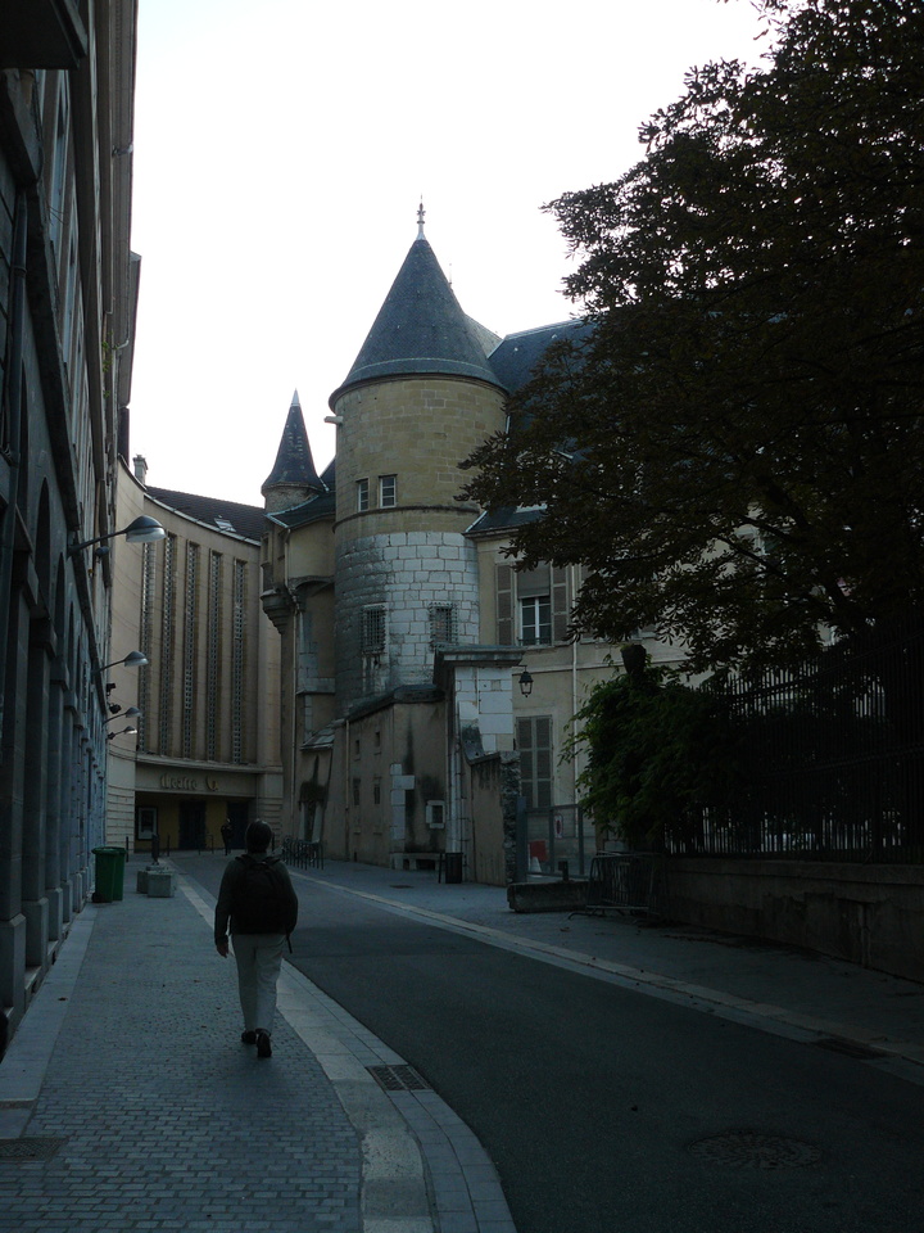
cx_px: 462
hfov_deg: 39.7
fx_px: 1281
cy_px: 616
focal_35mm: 36
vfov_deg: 51.4
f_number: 3.2
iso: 100
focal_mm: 6
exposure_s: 1/100
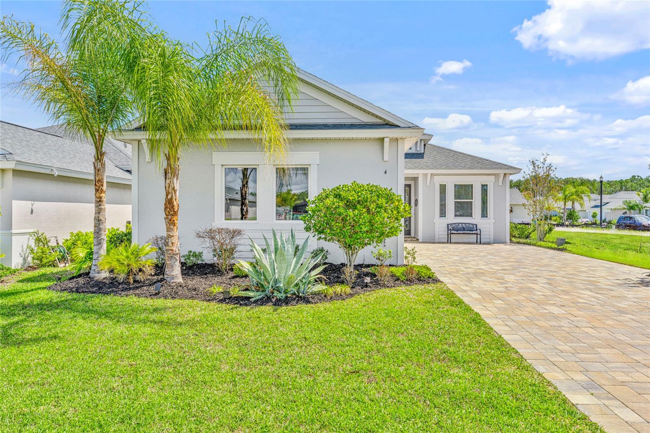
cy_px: 216
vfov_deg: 55.5
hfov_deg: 76.6
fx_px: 412
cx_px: 325
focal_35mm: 23
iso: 320
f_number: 8
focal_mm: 22.8
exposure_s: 1/320
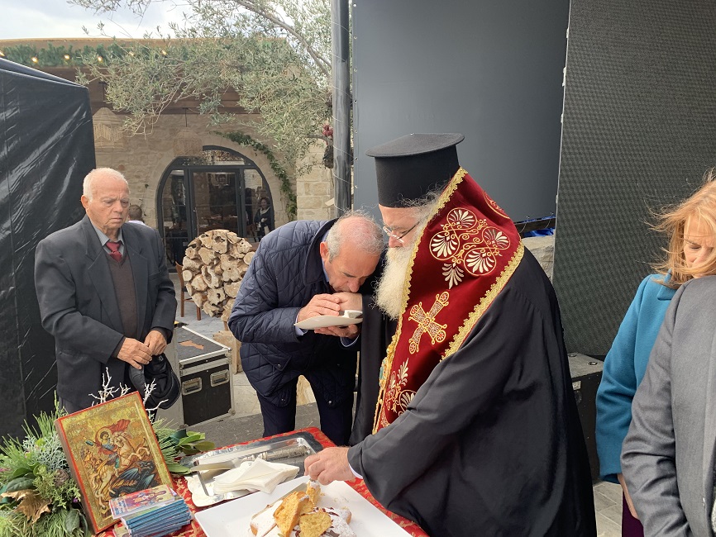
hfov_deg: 67.3
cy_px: 268
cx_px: 358
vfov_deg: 53.1
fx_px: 538
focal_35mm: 26
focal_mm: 4.25
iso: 25
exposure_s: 1/205
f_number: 1.8
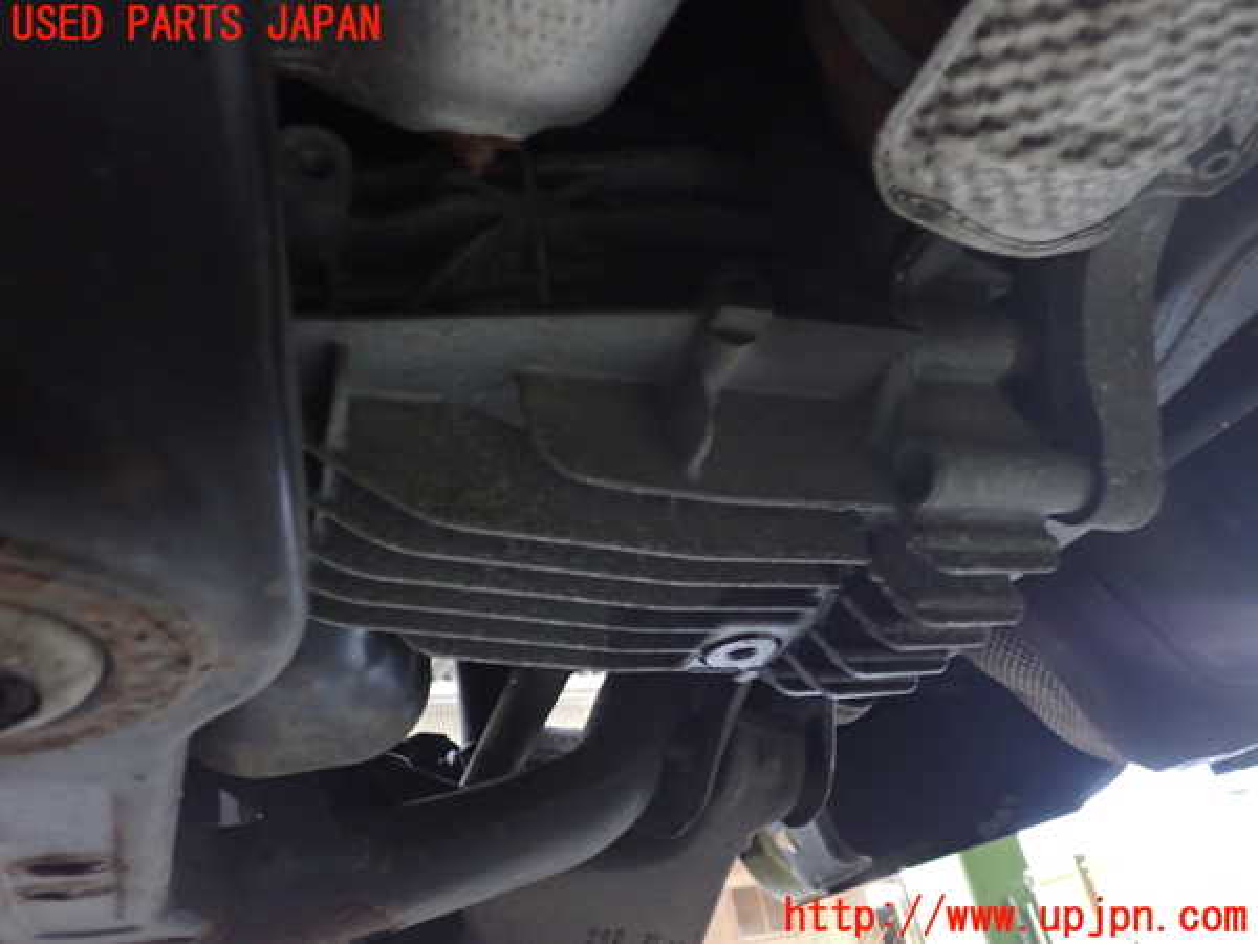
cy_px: 472
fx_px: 1090
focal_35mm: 30
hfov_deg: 60.0
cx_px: 629
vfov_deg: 46.8
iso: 800
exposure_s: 1/15
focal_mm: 5.4
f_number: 2.3
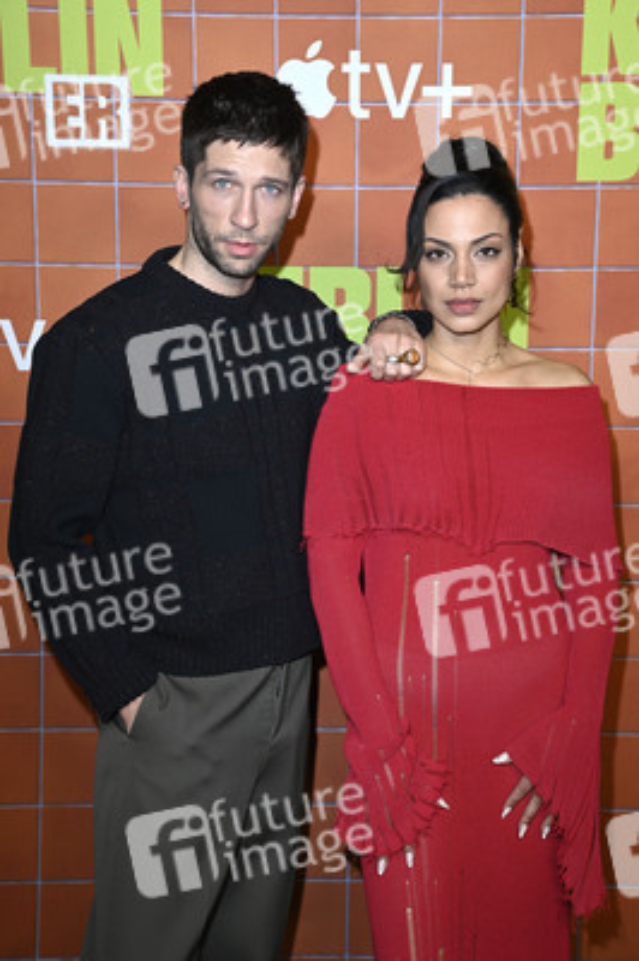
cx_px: 320
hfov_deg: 23.3
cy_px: 480
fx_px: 1547
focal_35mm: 58
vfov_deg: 34.5
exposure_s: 1/250
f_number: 5.6
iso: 800
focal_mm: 58
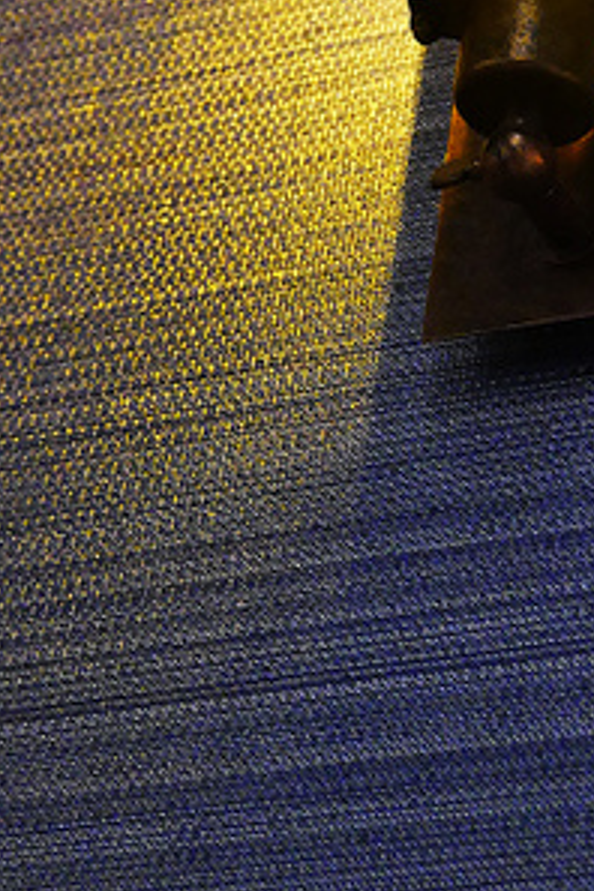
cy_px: -177
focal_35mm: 143
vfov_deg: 13.9
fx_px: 3539
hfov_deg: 9.5
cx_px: 642
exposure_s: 1/40
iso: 1600
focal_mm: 22.7
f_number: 2.7
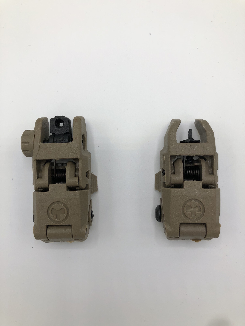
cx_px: 122
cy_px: 163
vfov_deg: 61.7
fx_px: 274
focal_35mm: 29
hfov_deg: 48.2
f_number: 1.8
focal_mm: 3.99
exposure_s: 1/960
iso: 20
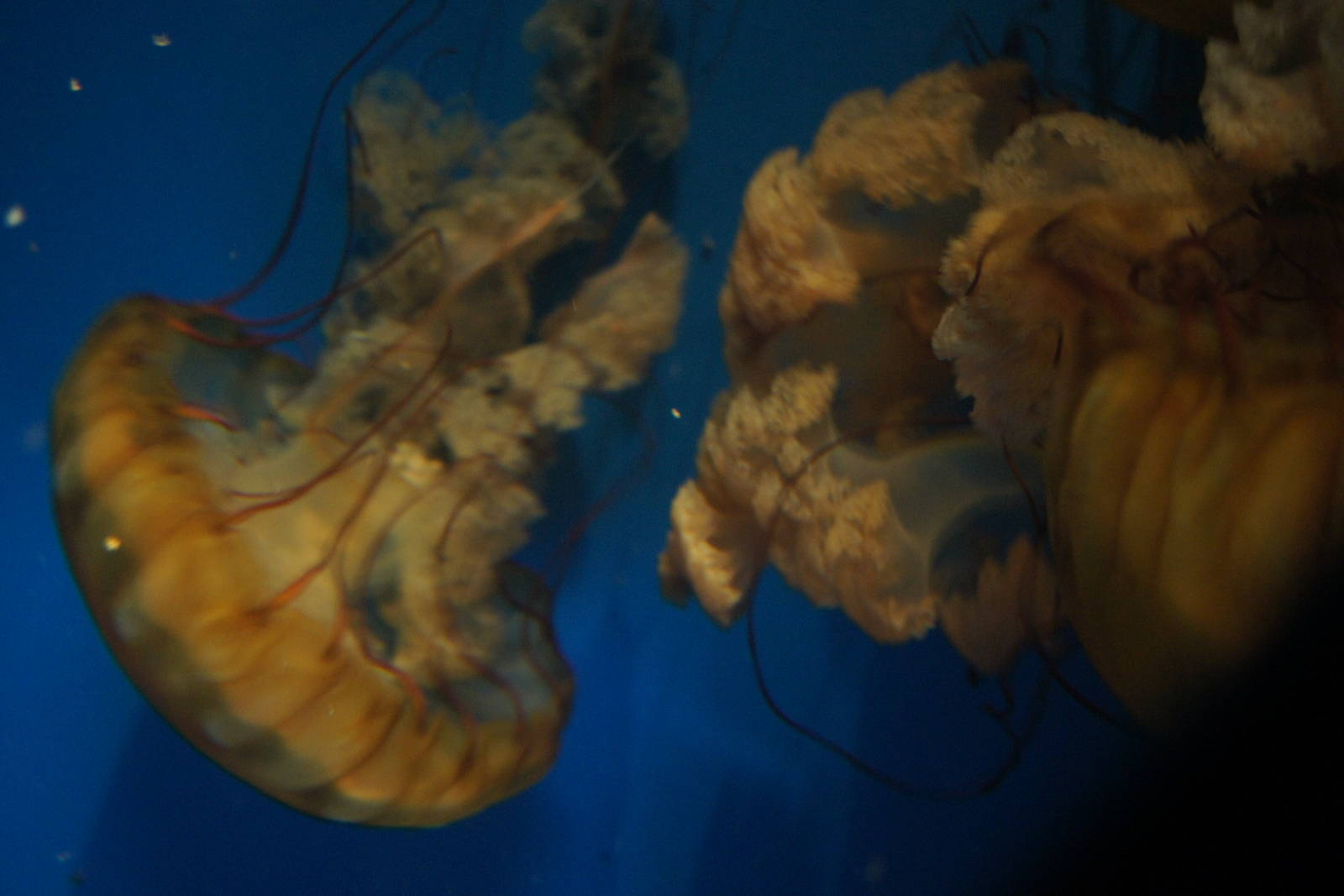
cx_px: 672
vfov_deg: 29.9
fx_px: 1680
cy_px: 448
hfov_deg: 43.6
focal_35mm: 45
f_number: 2.8
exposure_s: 1/13
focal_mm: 30
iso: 1600
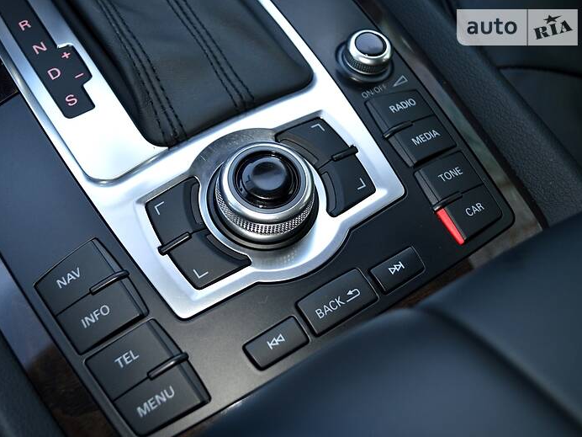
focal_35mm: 40
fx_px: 673
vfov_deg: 36.0
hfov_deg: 46.7
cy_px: 223
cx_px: 254
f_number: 4
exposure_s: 1/125
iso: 320
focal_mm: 24
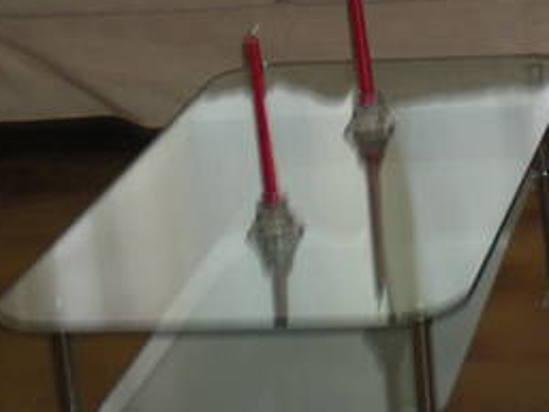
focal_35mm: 135
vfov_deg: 10.8
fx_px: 2142
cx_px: 572
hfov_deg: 14.3
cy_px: -115
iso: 139
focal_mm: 7.4
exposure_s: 1/30
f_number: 3.5
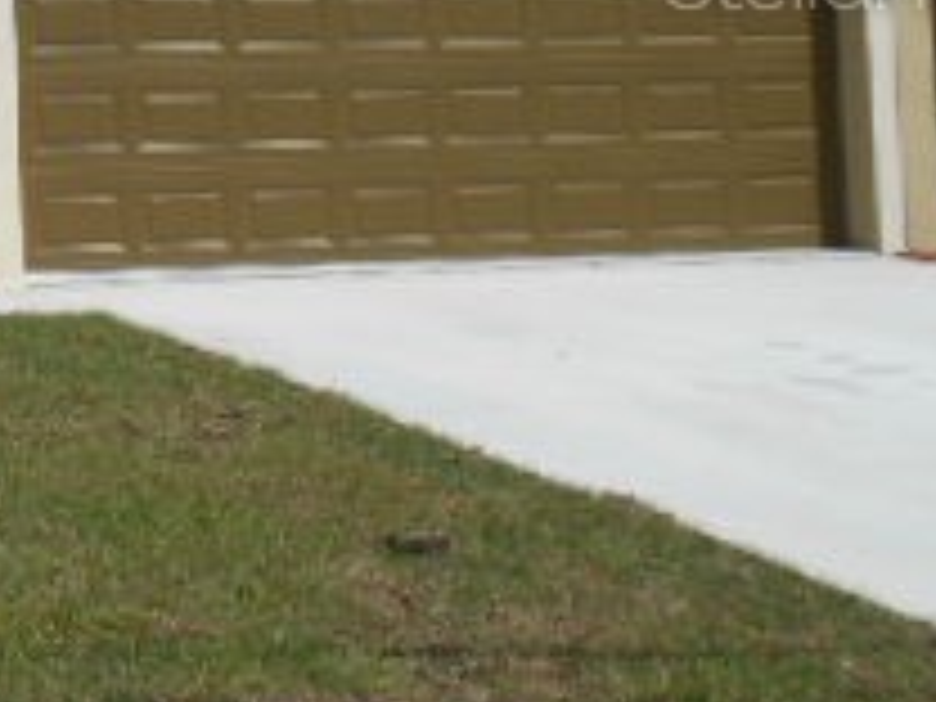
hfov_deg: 21.5
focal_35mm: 80
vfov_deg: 17.9
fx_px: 2163
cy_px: -27
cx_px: -351
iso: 80
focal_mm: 4.7
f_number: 3.4
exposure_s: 1/1250
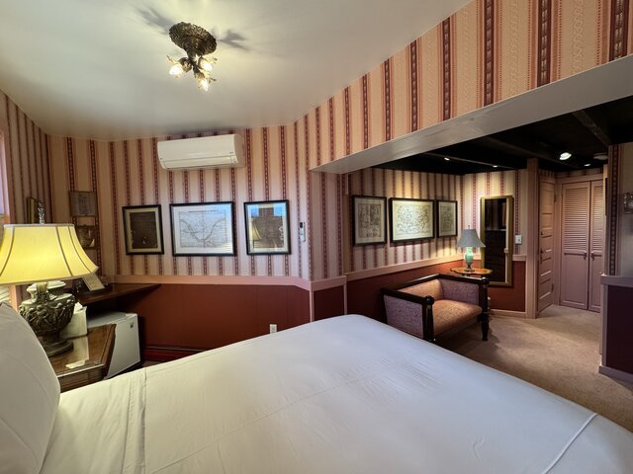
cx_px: 316
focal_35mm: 14
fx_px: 256
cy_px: 237
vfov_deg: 85.7
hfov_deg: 102.1
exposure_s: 1/60
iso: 250
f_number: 2.2
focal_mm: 2.22
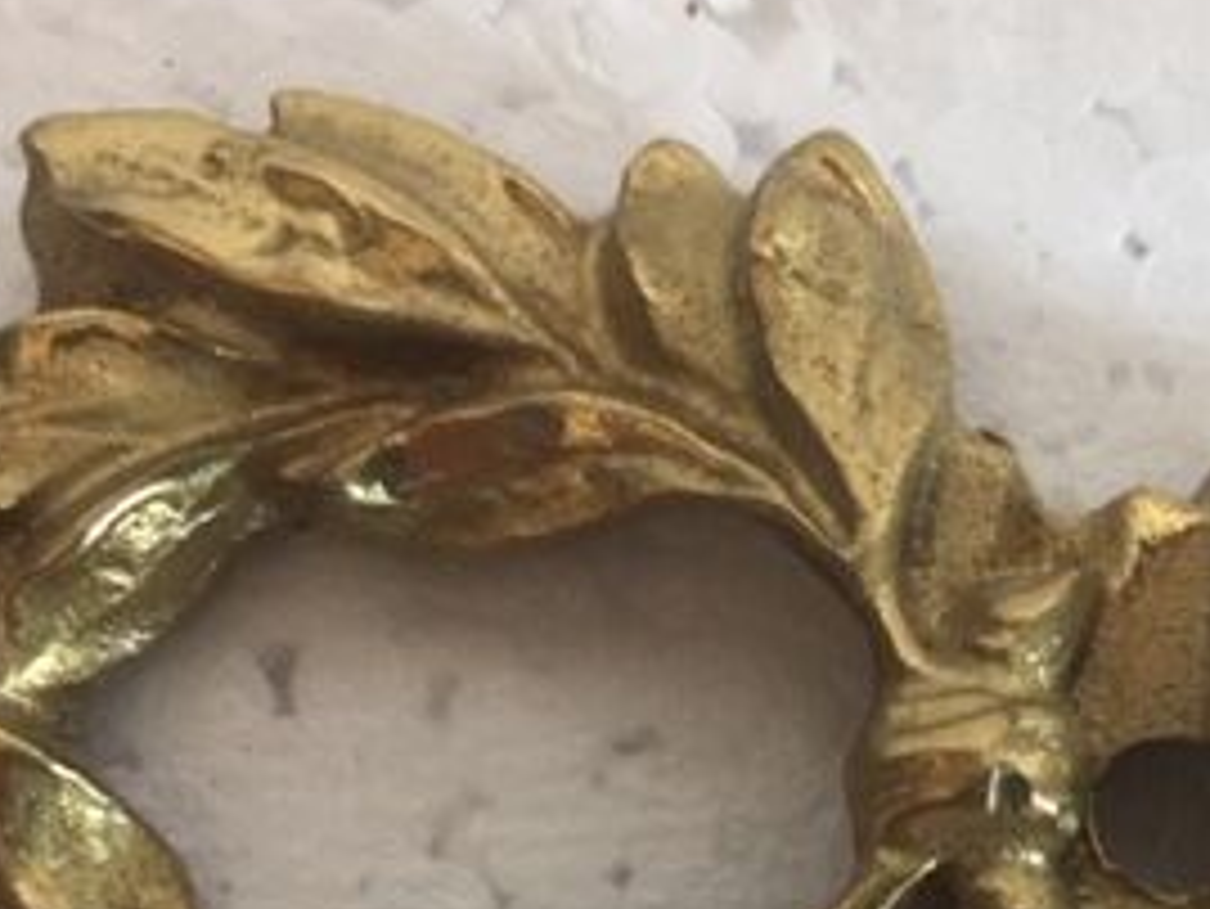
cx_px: 1080
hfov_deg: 27.2
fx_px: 2413
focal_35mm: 69
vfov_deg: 20.8
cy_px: 864
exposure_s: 1/33
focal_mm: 4.15
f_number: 2.2
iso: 125
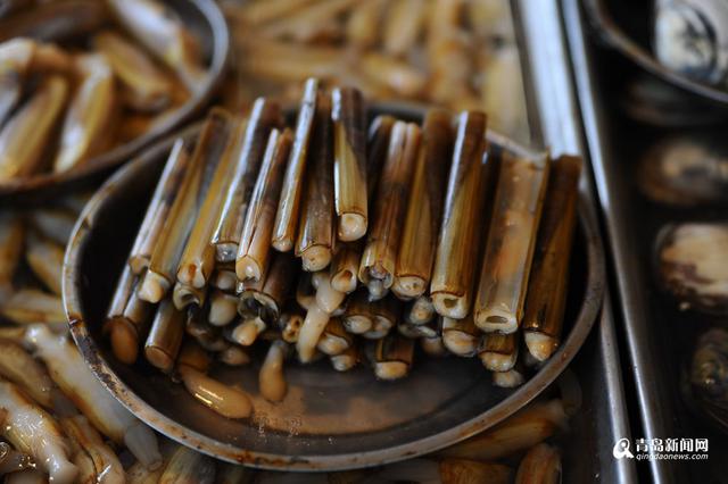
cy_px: 242
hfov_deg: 27.0
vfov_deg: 18.2
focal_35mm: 75
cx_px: 364
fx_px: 1516
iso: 200
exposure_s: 1/200
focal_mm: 75
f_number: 2.8
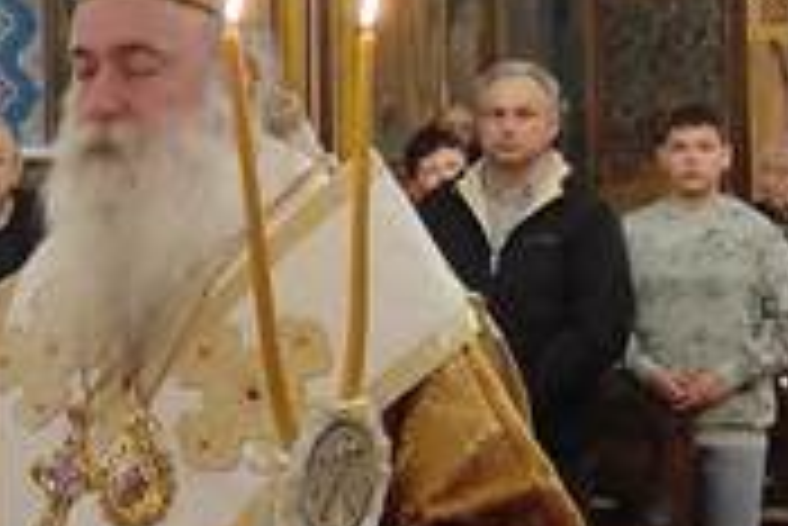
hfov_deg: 15.7
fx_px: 2760
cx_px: -153
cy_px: 288
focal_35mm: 126
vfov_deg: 10.9
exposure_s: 1/33
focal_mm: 5.43
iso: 215
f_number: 1.89
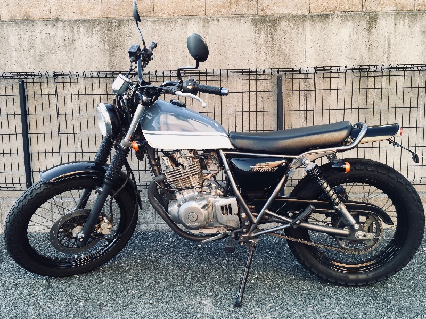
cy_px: 160
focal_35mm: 29
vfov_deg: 48.2
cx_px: 213
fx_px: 357
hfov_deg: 61.7
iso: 25
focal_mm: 4.15
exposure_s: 1/60
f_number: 2.2
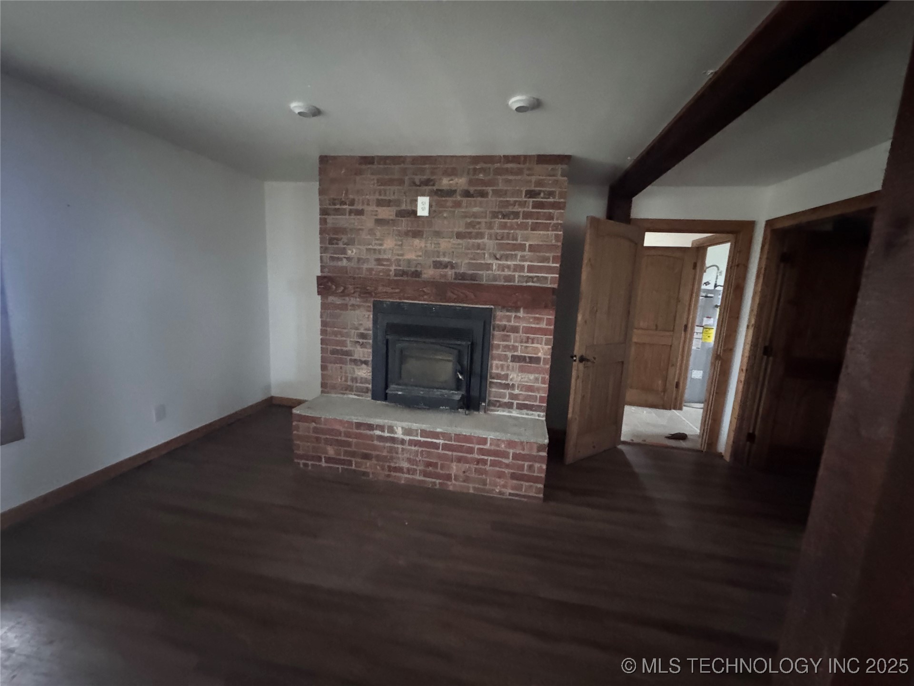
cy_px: 343
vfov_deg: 85.7
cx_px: 457
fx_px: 370
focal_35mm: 14
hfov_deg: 102.1
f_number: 2.2
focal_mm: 2.22
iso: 2000
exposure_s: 1/30
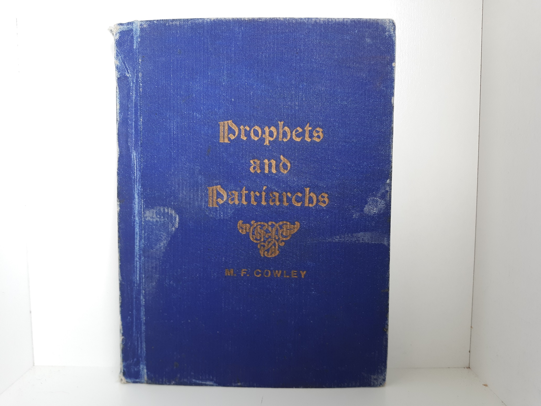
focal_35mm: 28
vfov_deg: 49.7
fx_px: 438
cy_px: 203
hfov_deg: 63.4
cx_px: 270
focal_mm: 3.7
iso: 50
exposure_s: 1/40
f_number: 1.7
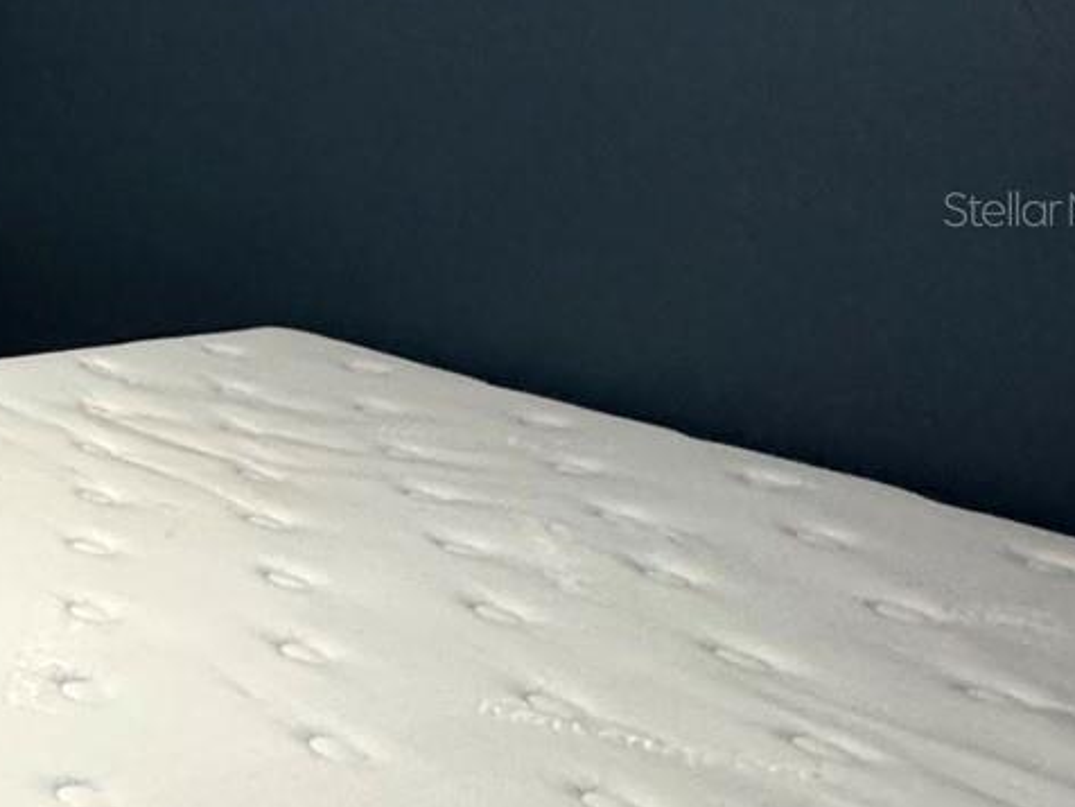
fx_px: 1460
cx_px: -649
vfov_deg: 30.4
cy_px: 209
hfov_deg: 25.8
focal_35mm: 47
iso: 800
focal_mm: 2.22
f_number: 2.2
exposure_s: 1/59
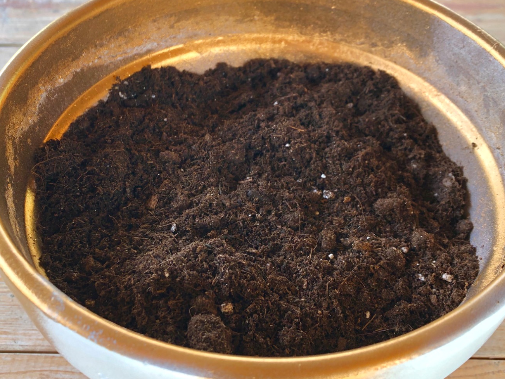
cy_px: 185
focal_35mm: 43
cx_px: 258
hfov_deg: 43.8
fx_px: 627
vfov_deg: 33.6
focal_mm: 4
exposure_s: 1/120
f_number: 1.8
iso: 50
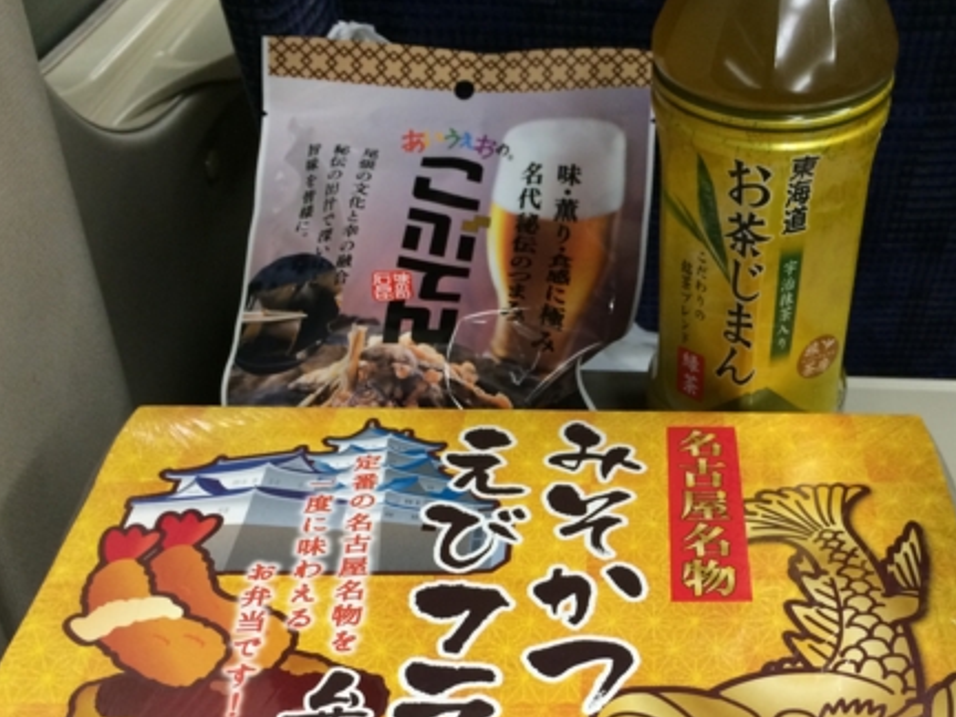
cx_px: 642
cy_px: 487
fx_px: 1188
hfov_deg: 43.2
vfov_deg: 33.3
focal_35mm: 43
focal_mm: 4.15
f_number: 2.2
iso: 160
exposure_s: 1/30
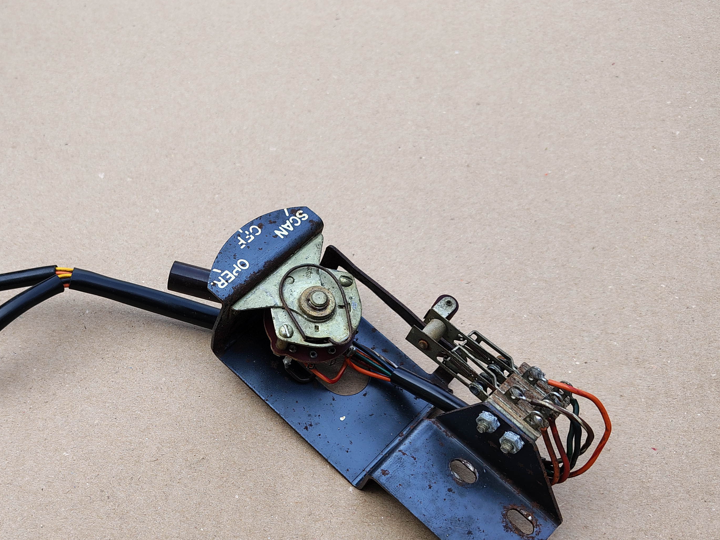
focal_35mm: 36
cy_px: 370
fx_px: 749
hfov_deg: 50.2
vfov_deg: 39.1
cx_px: 227
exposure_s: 1/646
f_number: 1.8
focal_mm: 5.56
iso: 100
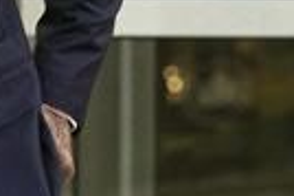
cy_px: -129
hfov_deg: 2.1
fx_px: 7912
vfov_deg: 1.4
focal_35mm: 970
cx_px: -145
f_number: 6.3
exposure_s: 1/640
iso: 1250
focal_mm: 200
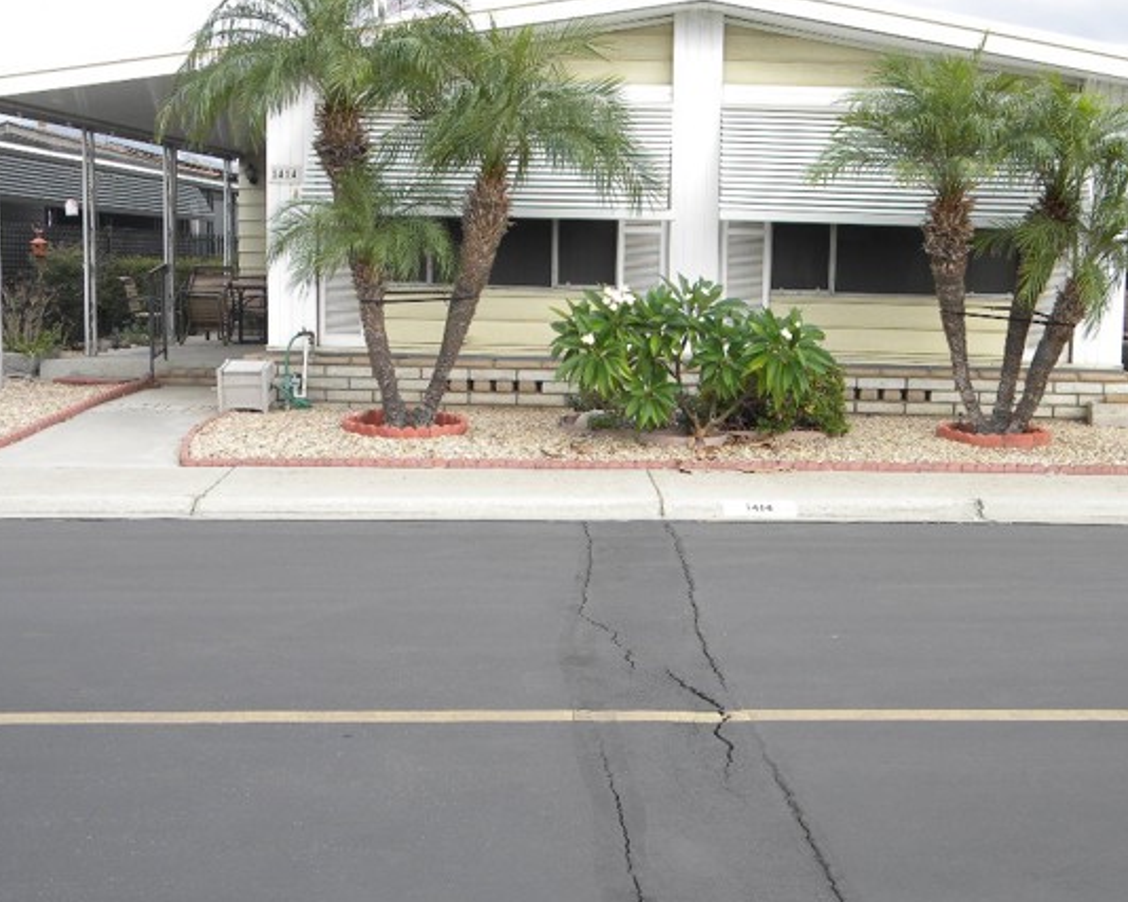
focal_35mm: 48
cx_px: 661
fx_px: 1602
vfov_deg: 31.4
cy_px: 467
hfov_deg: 38.7
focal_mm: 7.3
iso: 80
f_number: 3.8
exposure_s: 1/225
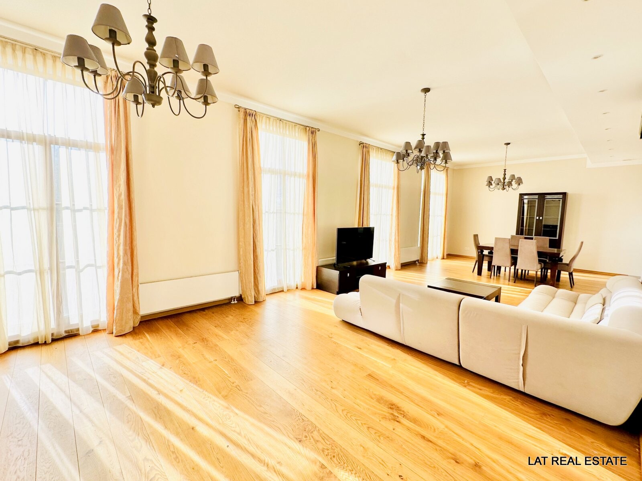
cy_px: 240
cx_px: 321
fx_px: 260
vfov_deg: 85.7
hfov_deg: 102.1
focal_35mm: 14
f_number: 2.2
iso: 40
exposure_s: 1/206
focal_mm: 2.22
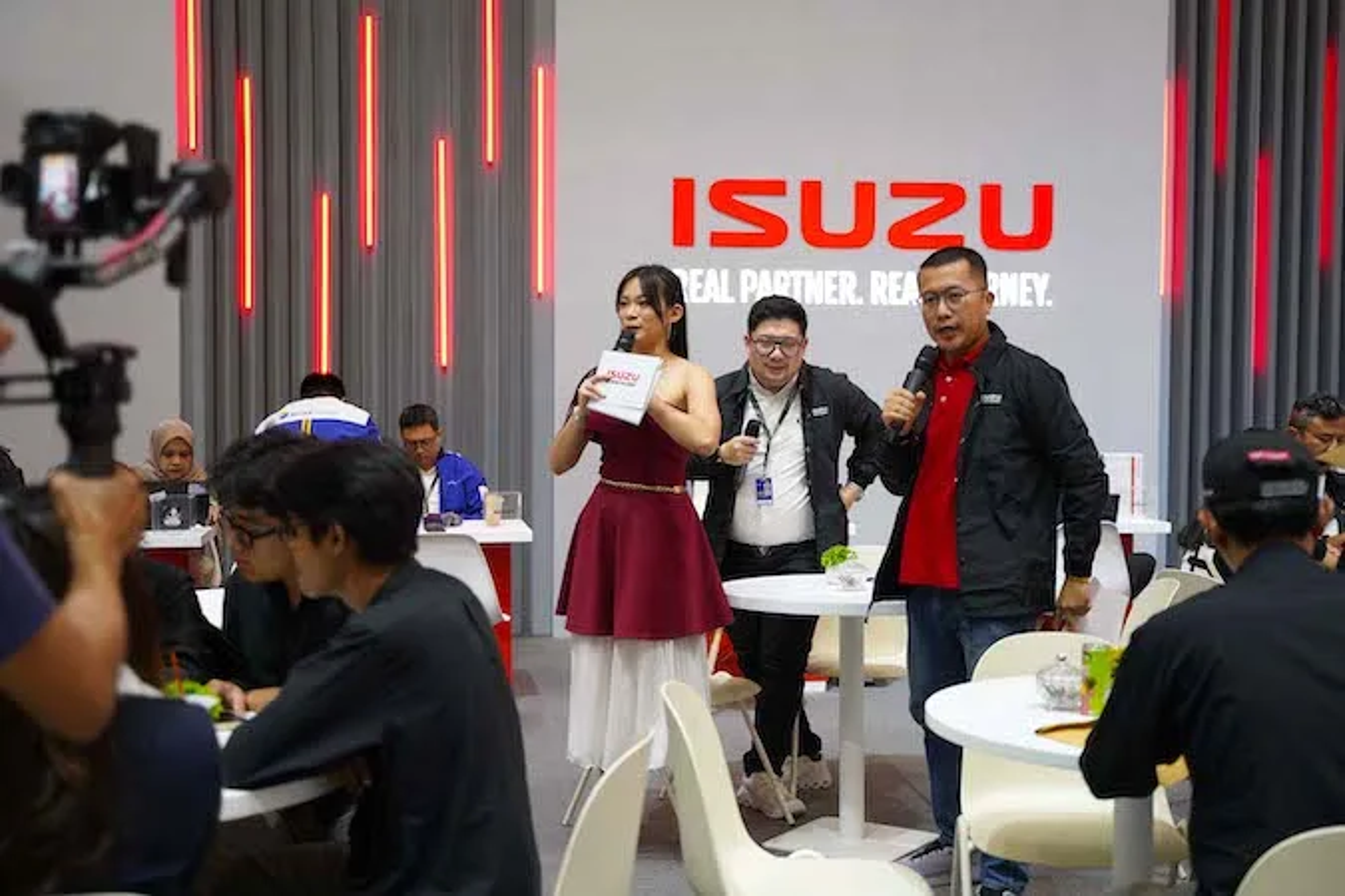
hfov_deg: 43.6
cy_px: 448
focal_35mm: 45
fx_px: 1681
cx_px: 672
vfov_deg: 29.9
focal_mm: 45
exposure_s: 1/320
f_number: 2.8
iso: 2500
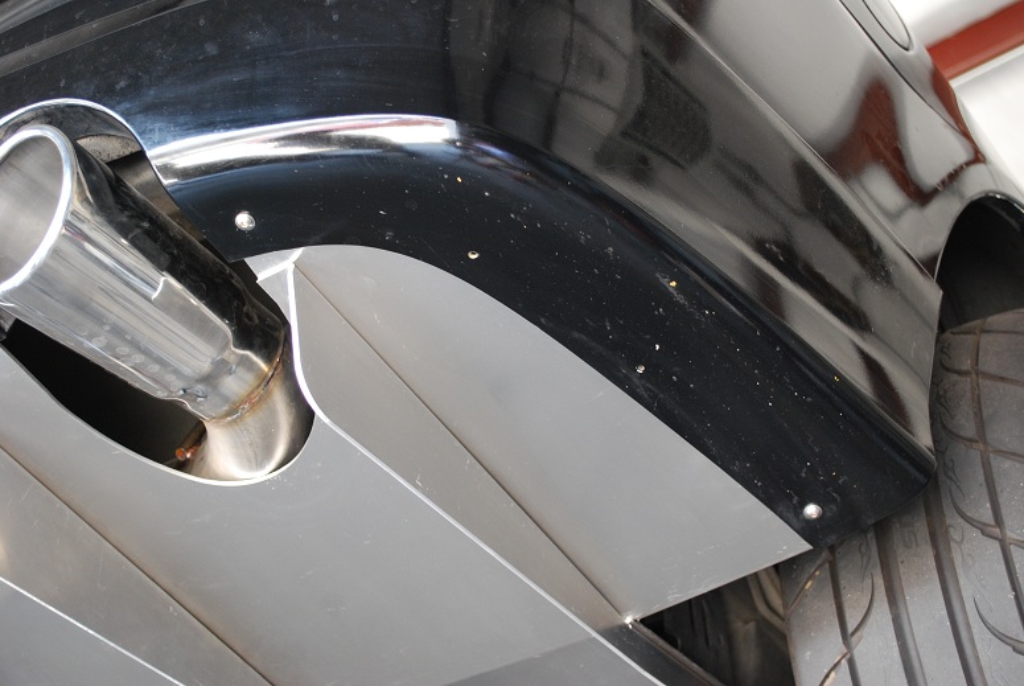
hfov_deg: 41.1
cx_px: 512
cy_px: 343
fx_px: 1367
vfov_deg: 28.2
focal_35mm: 48
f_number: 4.8
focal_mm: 32
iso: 560
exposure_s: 1/30
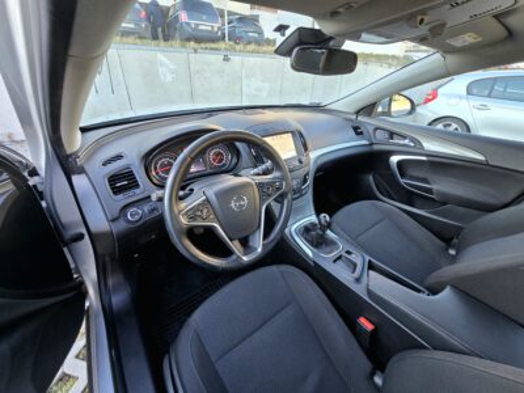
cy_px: 196
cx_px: 262
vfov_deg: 89.9
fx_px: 197
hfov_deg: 106.2
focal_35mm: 13
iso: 80
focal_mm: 2.2
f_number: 2.2
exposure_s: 1/50.3
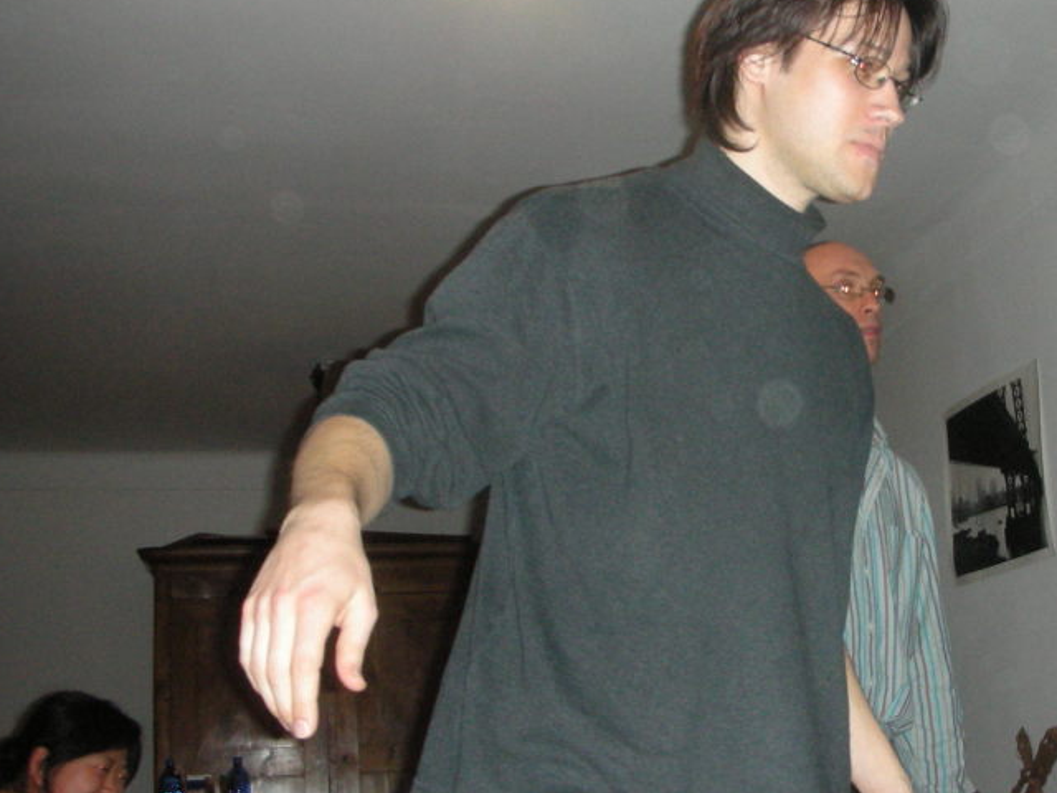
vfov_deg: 26.1
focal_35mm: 56
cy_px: 372
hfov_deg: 33.7
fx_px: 1710
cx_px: 793
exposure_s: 1/60.1
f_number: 3
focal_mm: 5.8
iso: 200
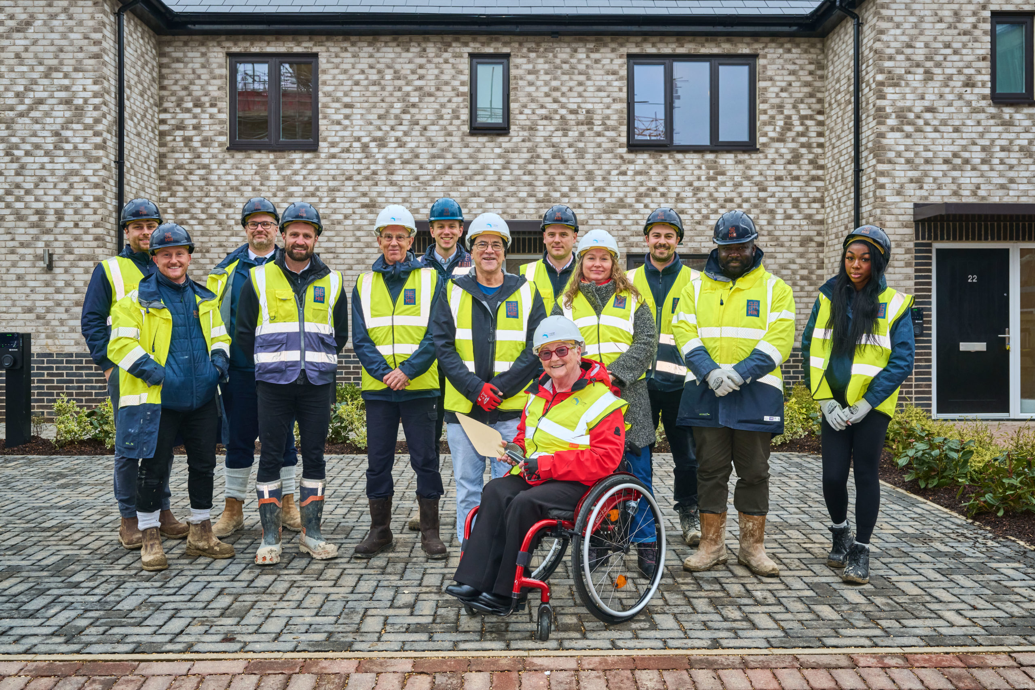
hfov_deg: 61.9
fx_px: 862
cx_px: 518
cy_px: 345
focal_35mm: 30
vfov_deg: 43.6
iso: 500
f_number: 7.1
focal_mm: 30
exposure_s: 1/200
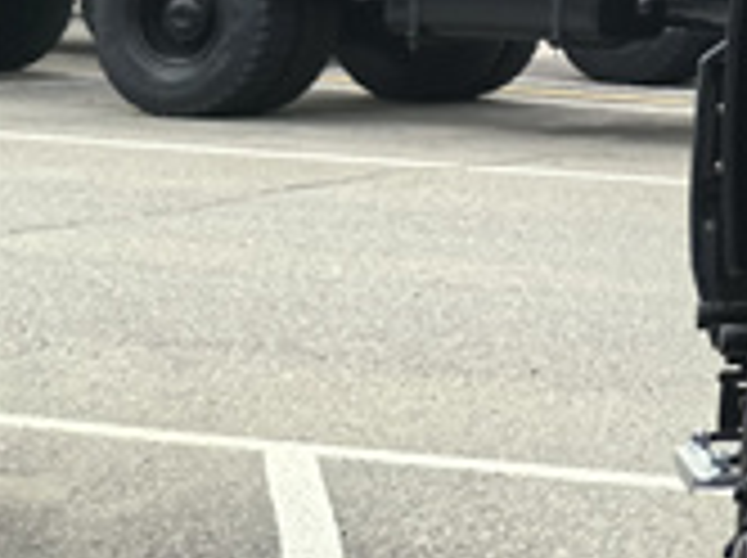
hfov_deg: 11.6
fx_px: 3017
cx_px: 1791
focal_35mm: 140
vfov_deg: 10.3
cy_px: -238
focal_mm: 5.75
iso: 50
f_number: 1.4
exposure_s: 1/2188
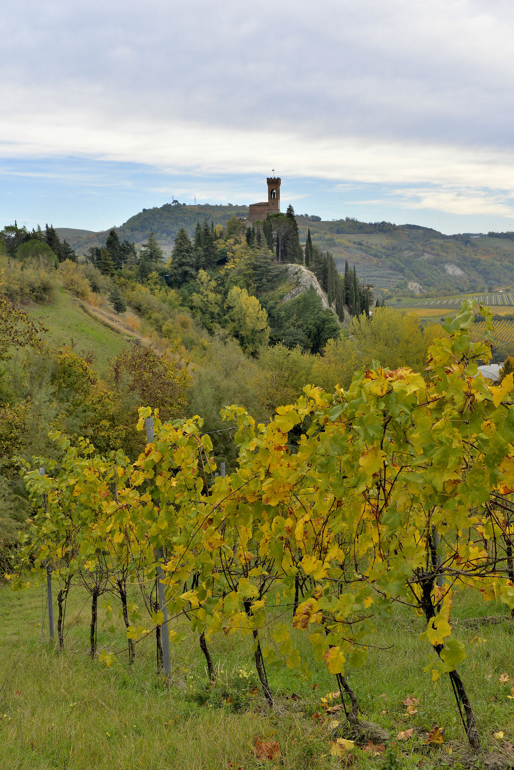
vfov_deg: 42.7
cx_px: 257
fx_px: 984
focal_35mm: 46
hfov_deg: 29.3
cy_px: 385
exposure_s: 1/125
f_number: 11
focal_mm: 46
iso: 200
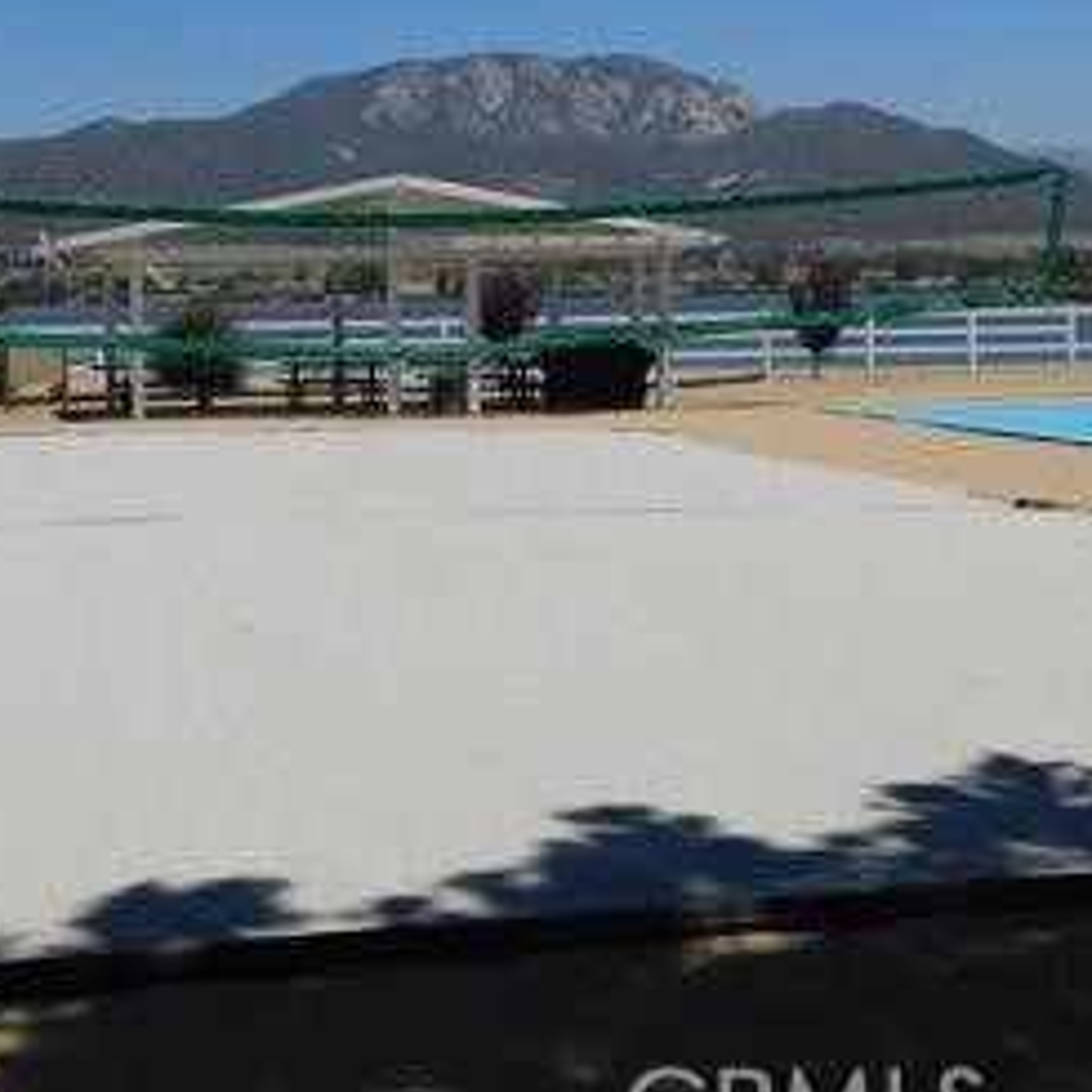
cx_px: 401
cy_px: 421
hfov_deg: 26.4
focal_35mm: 65
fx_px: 2320
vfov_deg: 26.4
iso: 125
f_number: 7.2
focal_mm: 7.1
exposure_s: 1/800
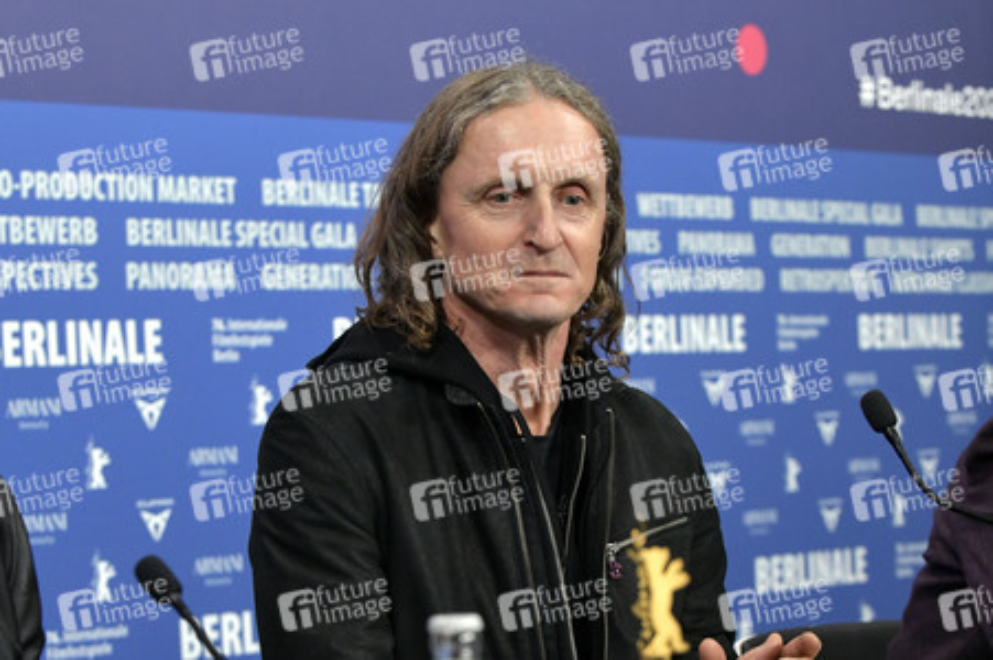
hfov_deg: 28.9
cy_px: 330
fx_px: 1929
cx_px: 496
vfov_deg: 19.4
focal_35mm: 70
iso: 2000
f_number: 5.6
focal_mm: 70
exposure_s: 1/250
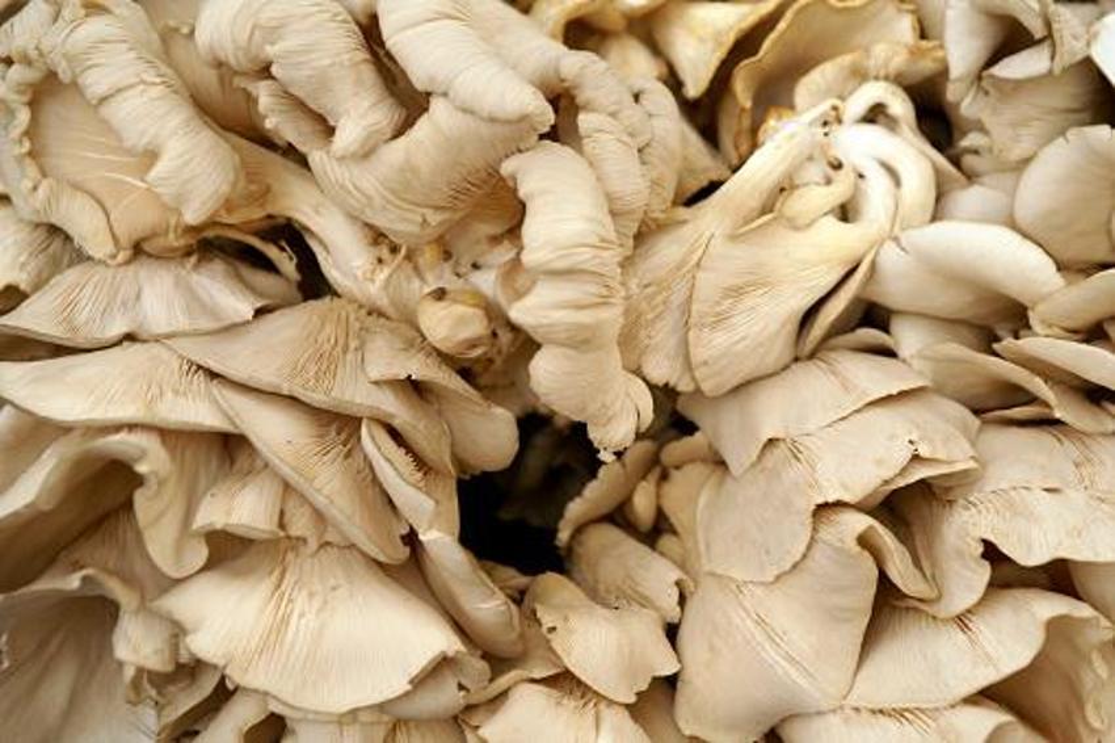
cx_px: 558
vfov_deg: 19.4
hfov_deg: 28.9
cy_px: 372
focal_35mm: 70
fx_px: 2167
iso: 100
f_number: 5
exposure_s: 1/125
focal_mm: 70
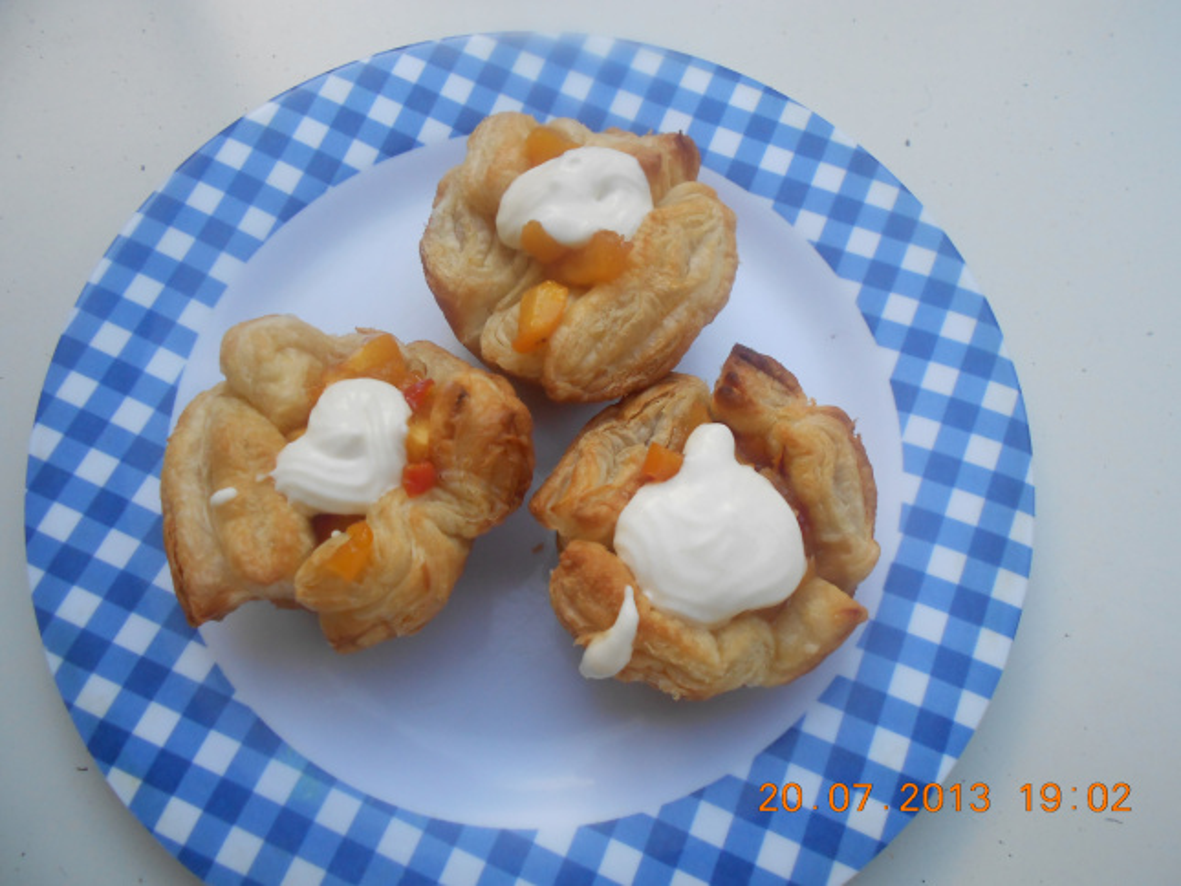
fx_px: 887
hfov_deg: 67.3
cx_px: 590
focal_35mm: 26
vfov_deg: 53.1
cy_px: 443
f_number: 3.2
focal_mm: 4.6
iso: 160
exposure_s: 1/125
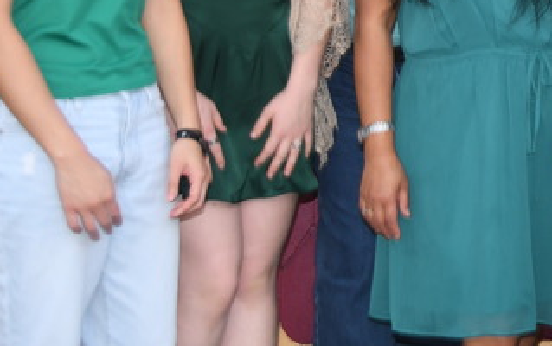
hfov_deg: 14.2
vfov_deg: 9.1
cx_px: 736
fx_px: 2123
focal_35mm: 141
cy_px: -138
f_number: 5.6
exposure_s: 1/60
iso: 400
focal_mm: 29
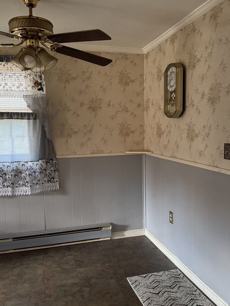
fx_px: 292
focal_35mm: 33
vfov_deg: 55.3
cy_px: 152
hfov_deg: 42.9
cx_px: 127
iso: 400
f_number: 1.78
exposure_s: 1/60
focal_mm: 6.76
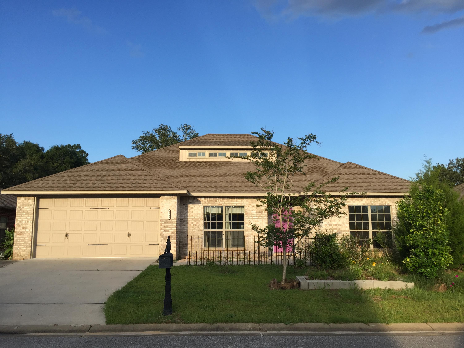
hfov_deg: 61.7
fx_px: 389
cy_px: 174
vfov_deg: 48.2
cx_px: 232
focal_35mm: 29
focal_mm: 4.15
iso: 32
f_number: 2.2
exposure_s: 1/942
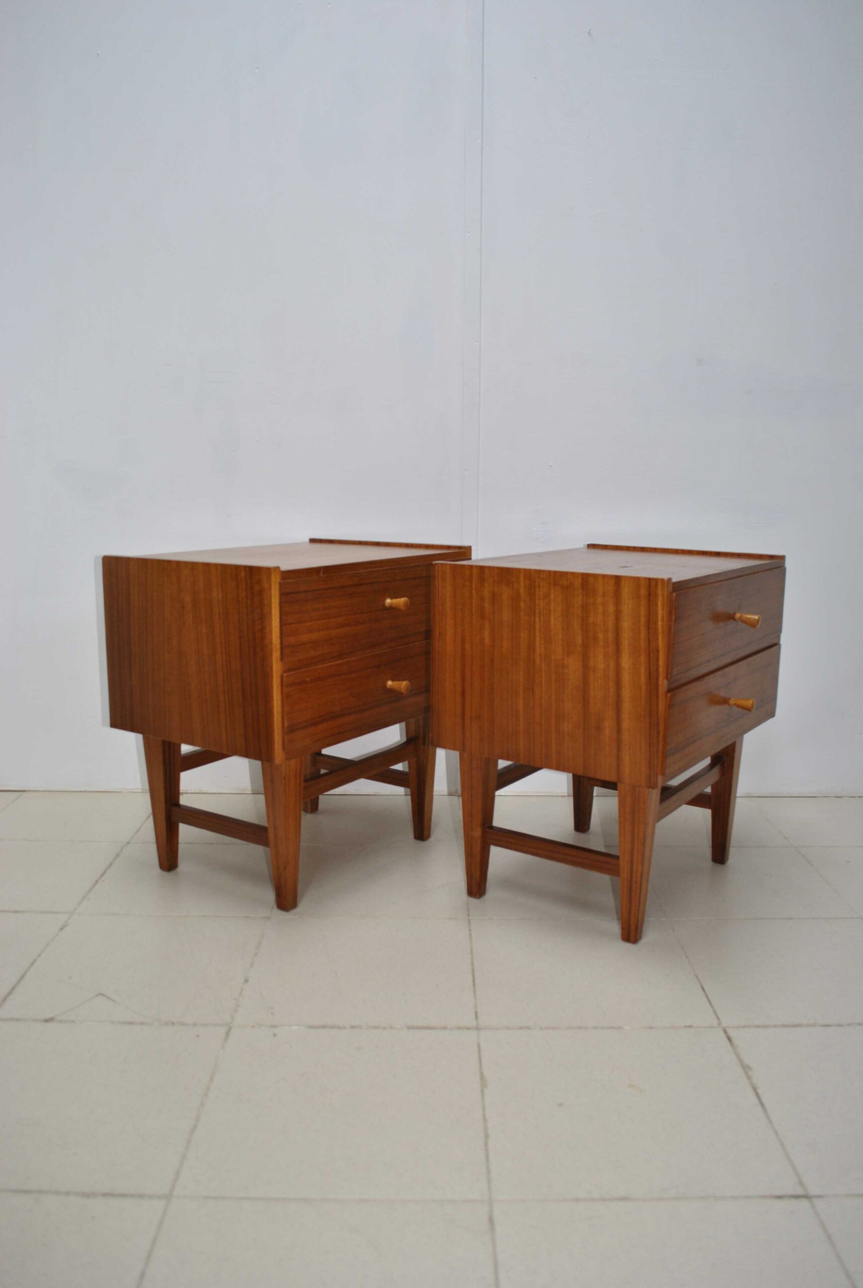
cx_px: 432
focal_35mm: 27
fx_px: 968
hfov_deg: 48.1
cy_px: 644
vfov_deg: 67.3
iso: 200
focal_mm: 18
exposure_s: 1/15
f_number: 3.5
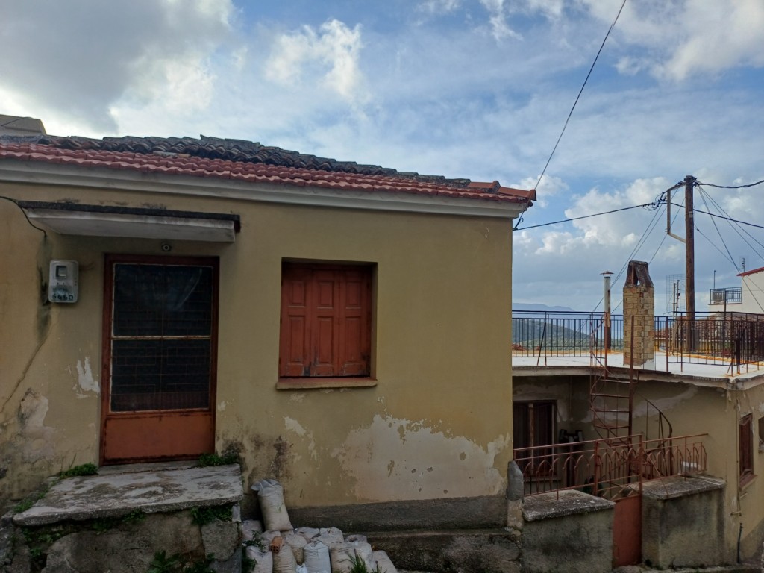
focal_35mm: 25
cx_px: 382
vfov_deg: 54.9
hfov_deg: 69.4
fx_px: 552
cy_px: 286
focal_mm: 4.65
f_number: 1.8
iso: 50
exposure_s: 1/1024
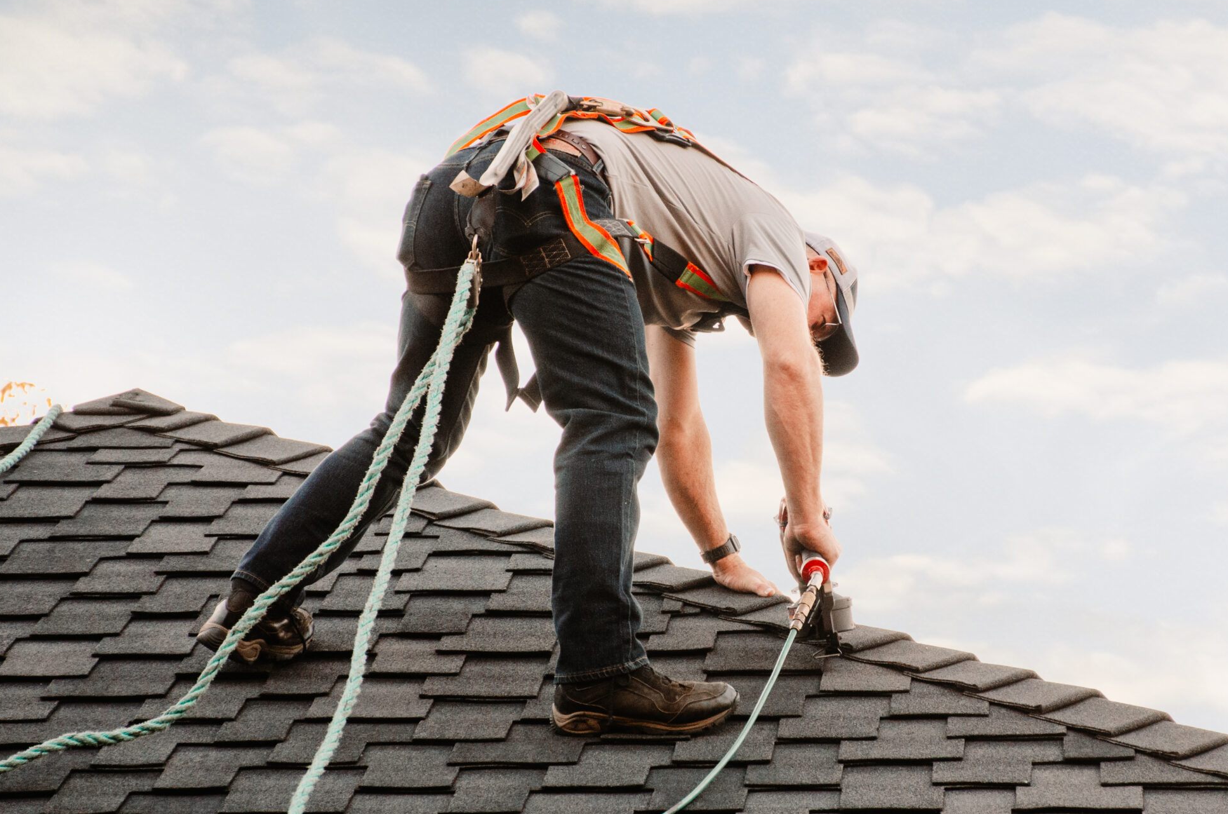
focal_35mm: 189
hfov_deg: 10.9
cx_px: 789
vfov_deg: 7.2
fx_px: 6422
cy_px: 387
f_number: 5.6
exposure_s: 1/200
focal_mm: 95
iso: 1000
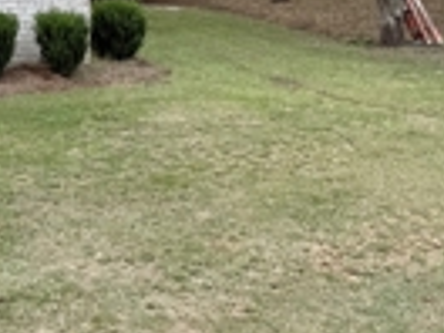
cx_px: 3
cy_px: -94
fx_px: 936
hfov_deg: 25.4
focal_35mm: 73
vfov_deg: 18.8
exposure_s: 1/992
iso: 100
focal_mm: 6.76
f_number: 1.78
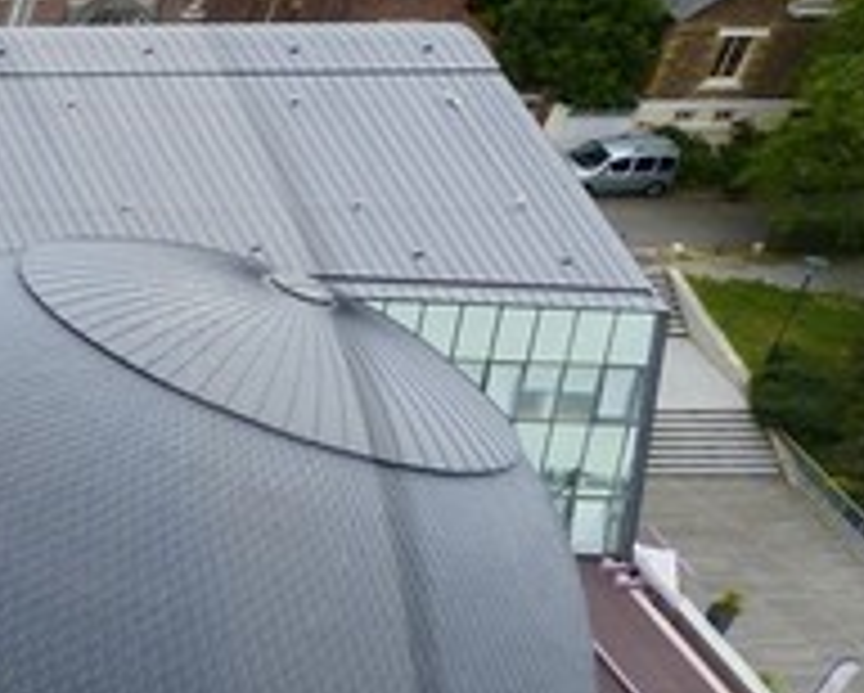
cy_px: 940
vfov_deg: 12.0
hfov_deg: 11.6
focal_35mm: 125
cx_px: -1426
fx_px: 3200
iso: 400
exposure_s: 1/200
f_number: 20
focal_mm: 16
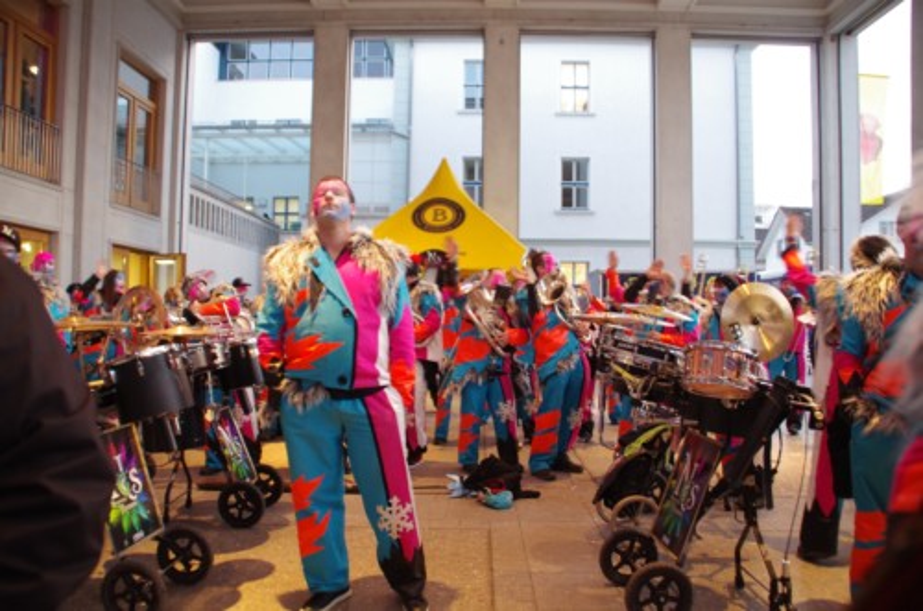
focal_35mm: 27
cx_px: 462
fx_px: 691
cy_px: 306
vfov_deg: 47.7
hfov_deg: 67.5
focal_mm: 18
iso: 1600
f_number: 3.5
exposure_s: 1/40
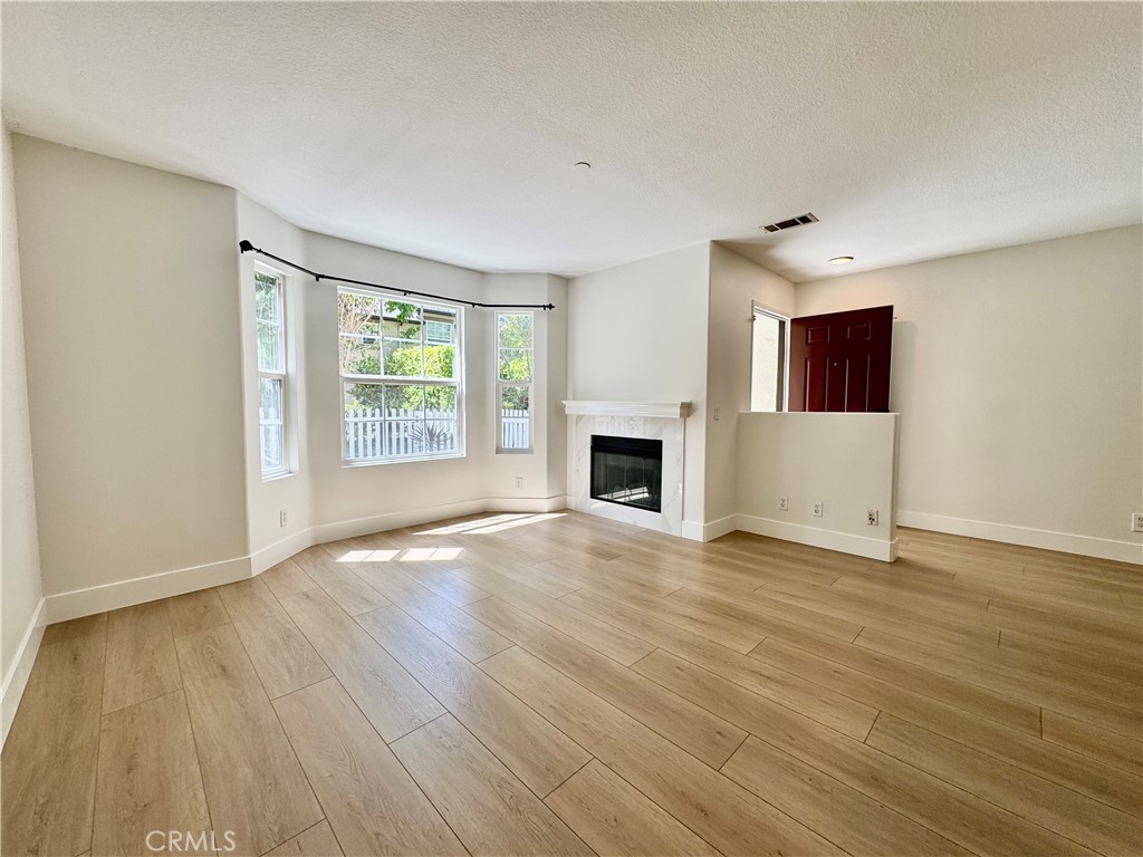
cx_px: 572
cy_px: 428
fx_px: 462
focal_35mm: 14
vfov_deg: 85.7
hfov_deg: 102.1
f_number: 2.2
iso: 40
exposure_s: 1/180
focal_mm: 2.22
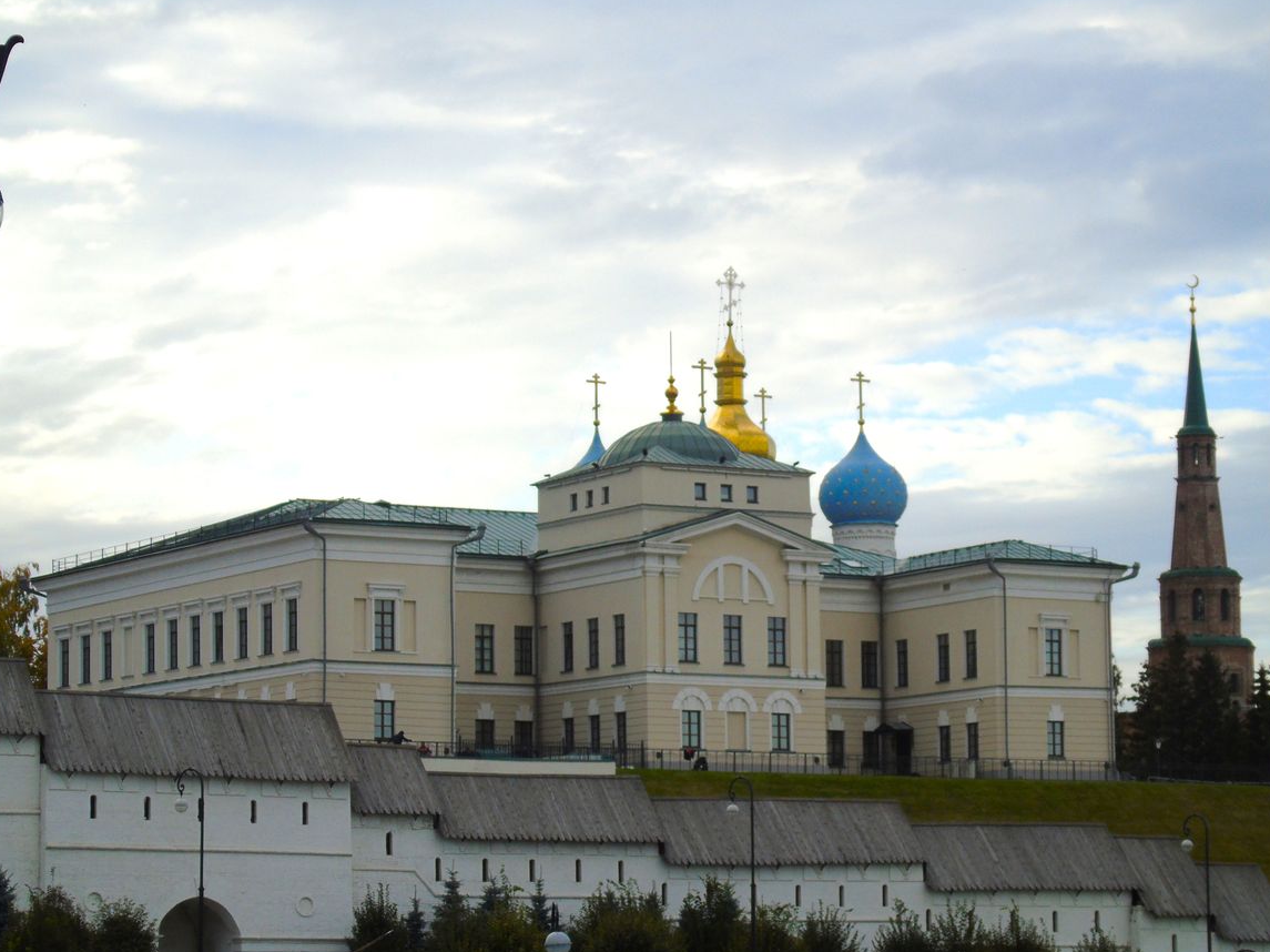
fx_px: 4768
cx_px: 620
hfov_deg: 15.2
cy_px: 489
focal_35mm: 130
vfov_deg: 11.4
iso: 80
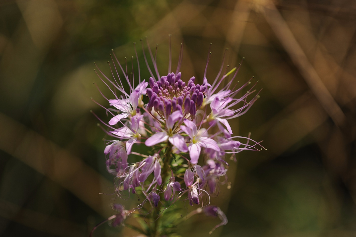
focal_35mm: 200
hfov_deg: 10.3
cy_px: 118
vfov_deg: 6.9
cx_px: 178
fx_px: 1977
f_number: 4.2
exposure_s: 1/2000
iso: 200
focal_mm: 200
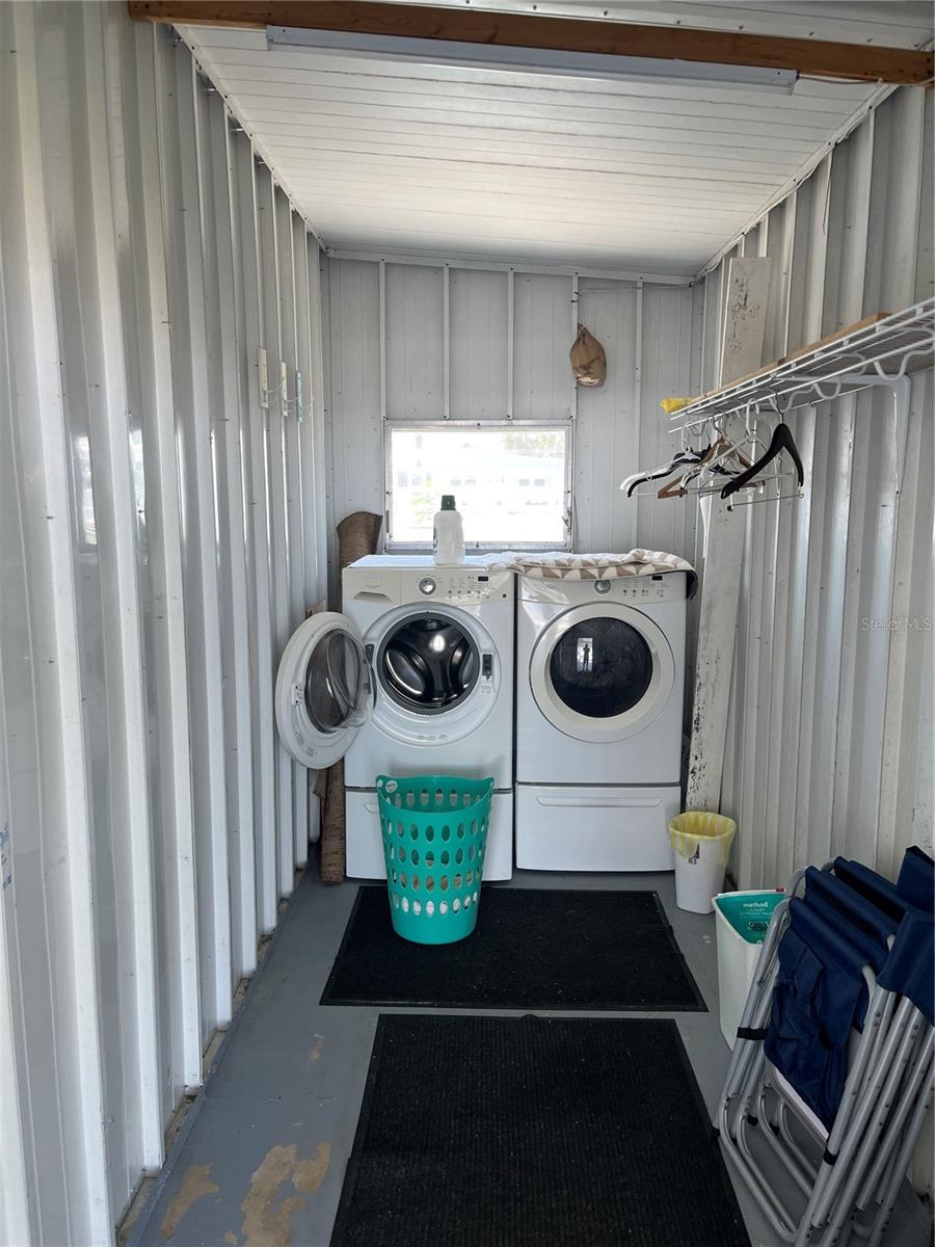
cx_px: 468
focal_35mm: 26
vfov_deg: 67.3
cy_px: 624
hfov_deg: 53.1
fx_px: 936
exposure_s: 1/122
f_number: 1.6
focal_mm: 5.1
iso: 64
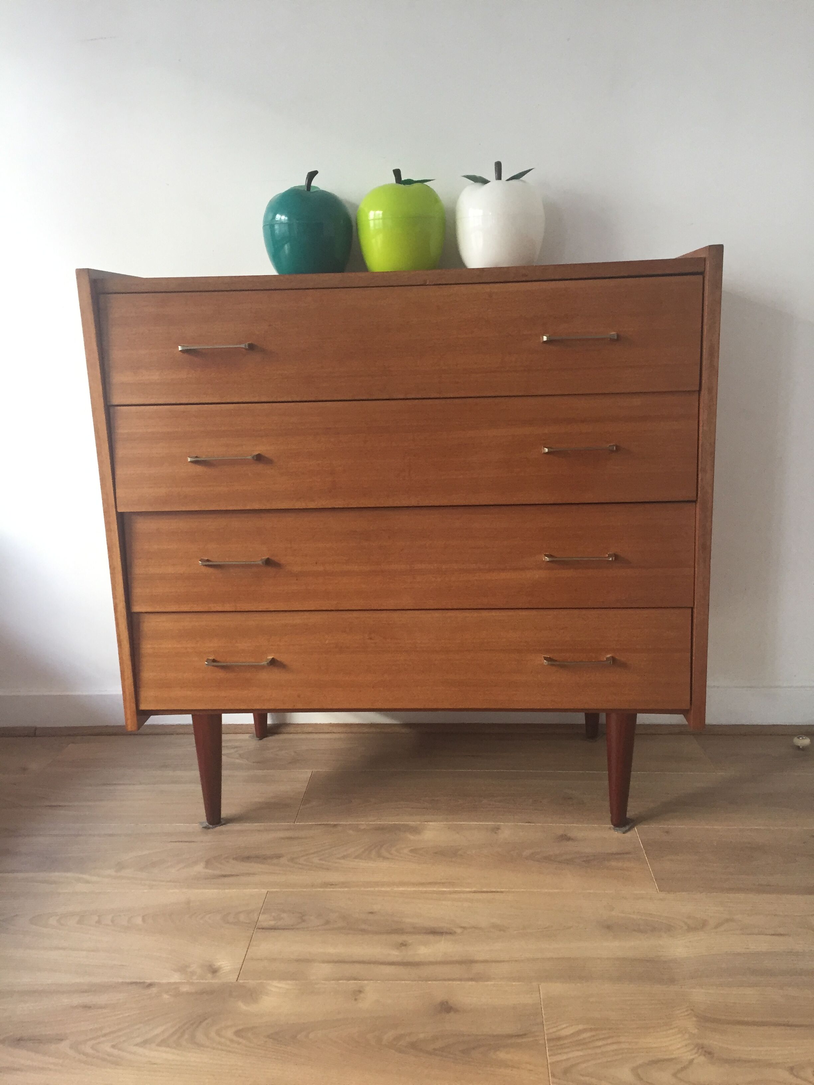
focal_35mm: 29
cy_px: 542
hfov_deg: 48.2
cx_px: 407
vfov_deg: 61.7
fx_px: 909
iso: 125
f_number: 2.2
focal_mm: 4.15
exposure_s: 1/33
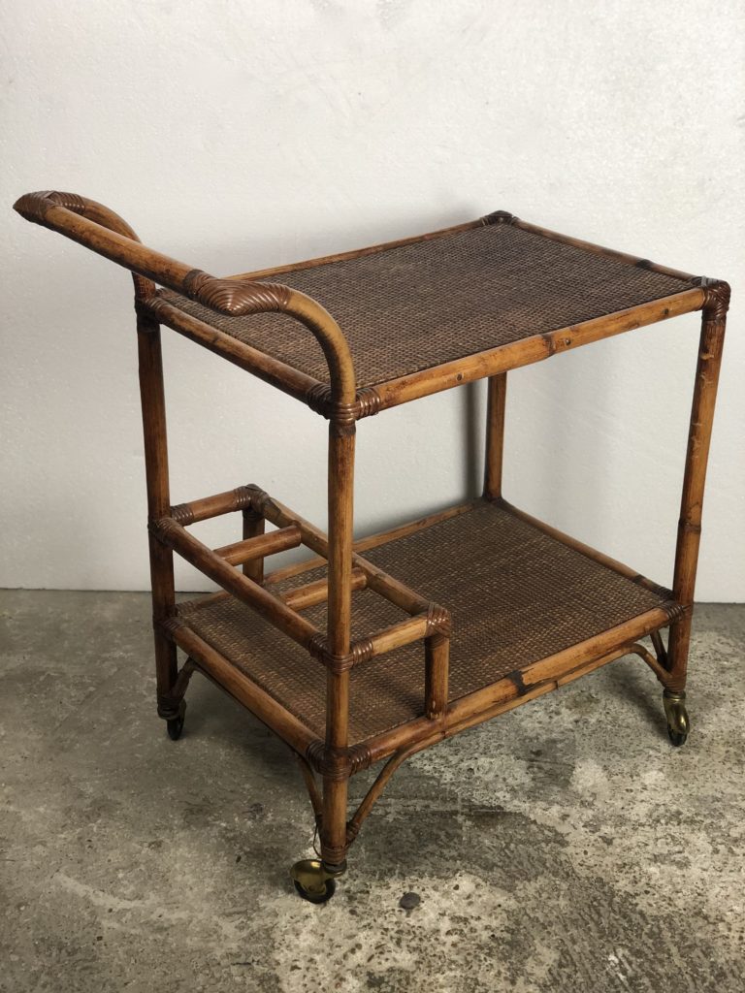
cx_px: 372
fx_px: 1492
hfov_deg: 28.0
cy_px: 496
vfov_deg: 36.8
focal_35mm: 52
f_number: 2.4
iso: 80
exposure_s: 1/50
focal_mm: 6
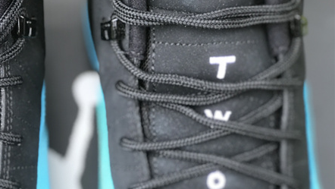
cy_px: 7
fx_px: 924
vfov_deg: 11.6
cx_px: 55
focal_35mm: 104
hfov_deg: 20.3
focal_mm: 6.6
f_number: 2.8
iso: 25
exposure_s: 1/50
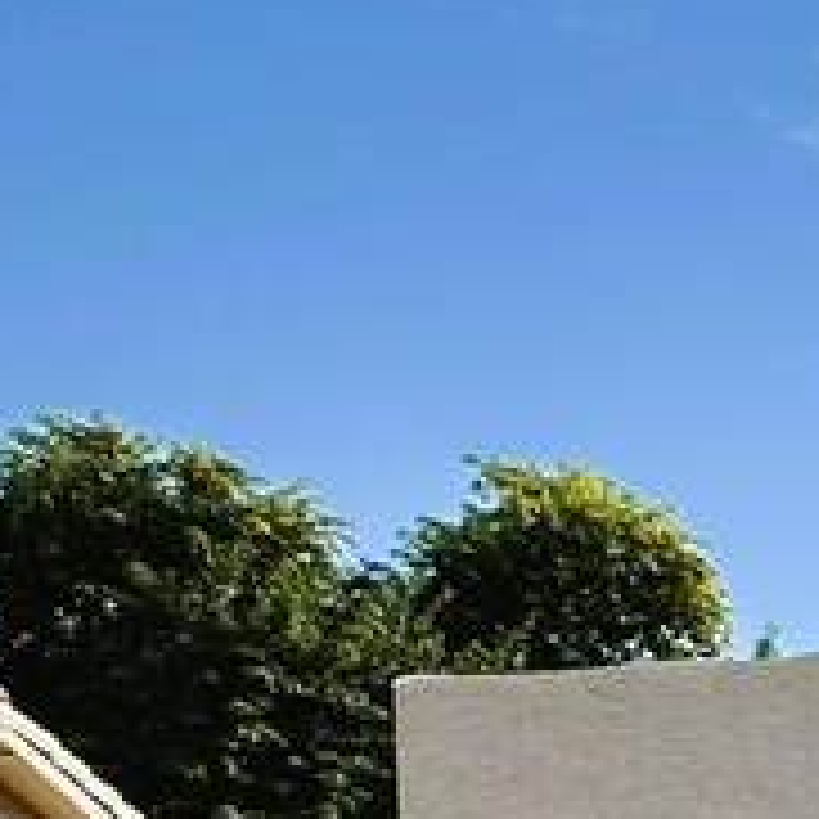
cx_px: 2066
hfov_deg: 13.4
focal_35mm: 87
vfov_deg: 16.6
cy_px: 1485
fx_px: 2329
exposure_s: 1/796
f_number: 2.2
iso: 40
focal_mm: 2.22
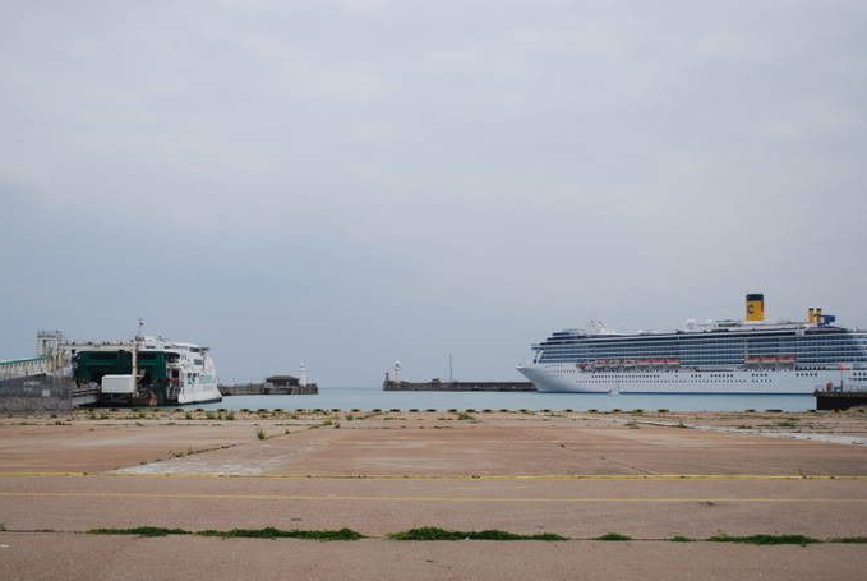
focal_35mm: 53
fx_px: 1278
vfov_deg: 25.6
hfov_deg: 37.5
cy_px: 322
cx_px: 423
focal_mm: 30
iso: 100
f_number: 4.8
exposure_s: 1/640
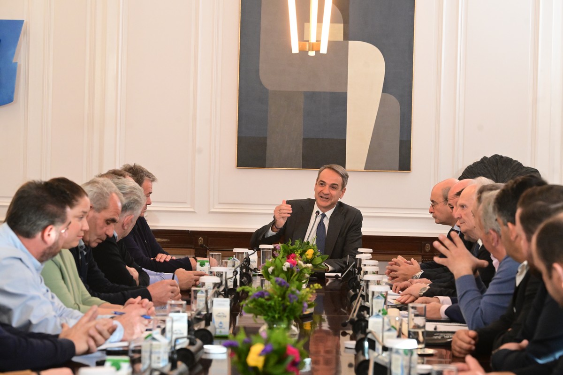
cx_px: 282
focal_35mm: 103
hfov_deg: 19.8
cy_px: 188
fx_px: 1611
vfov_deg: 13.3
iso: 8000
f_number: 6.3
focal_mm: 103
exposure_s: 1/400
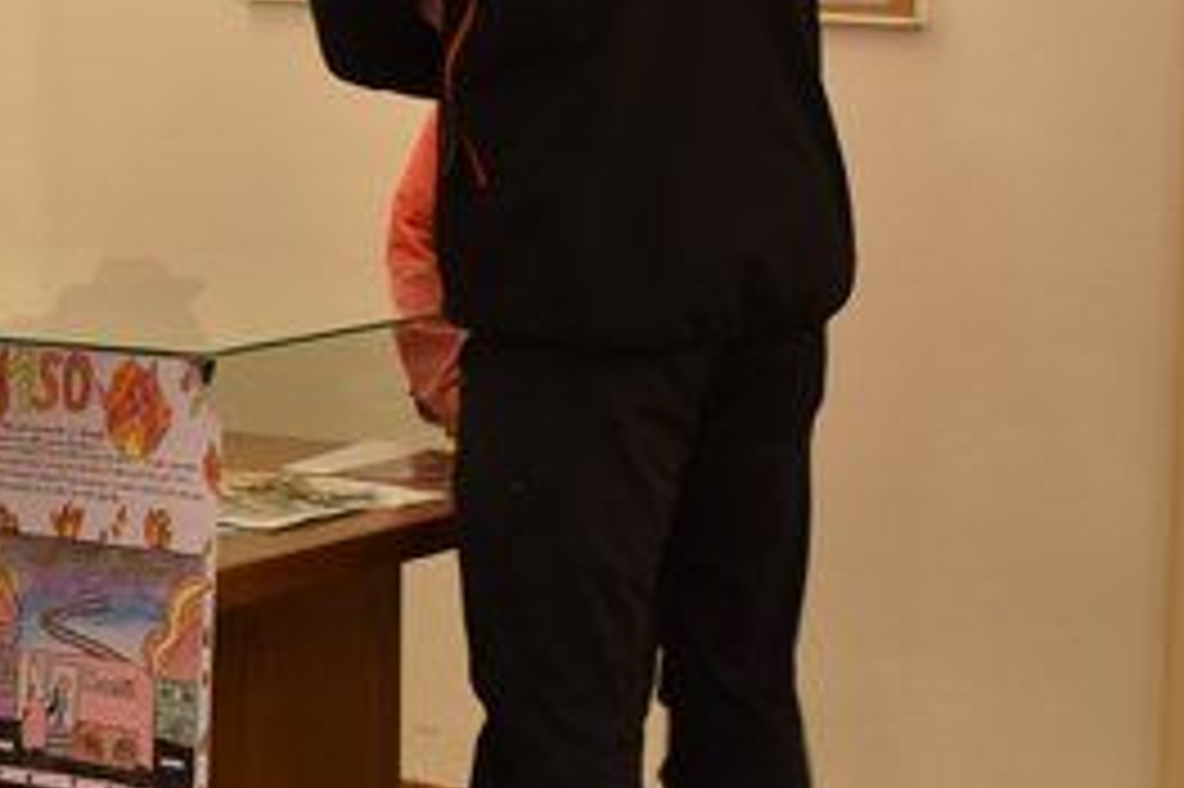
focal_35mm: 120
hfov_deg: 16.6
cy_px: 380
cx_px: -126
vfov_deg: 11.4
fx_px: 3941
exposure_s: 1/30
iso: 560
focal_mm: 21
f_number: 3.8
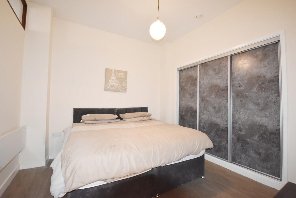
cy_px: 99
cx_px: 148
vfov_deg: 77.3
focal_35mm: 15
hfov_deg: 100.4
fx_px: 123
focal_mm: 10
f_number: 4
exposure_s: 1/60
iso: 2200
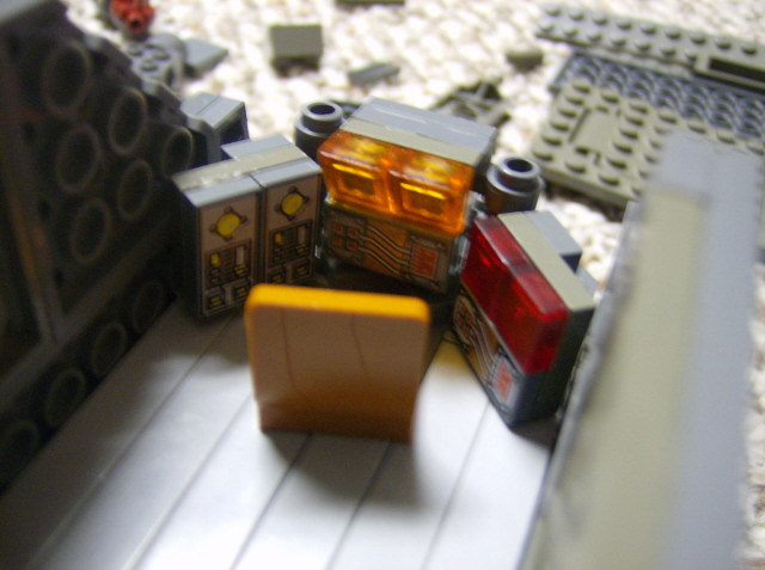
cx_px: 382
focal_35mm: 36
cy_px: 285
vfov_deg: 39.5
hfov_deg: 51.5
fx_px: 794
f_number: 2.8
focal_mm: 6
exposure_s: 1/4.43
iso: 200
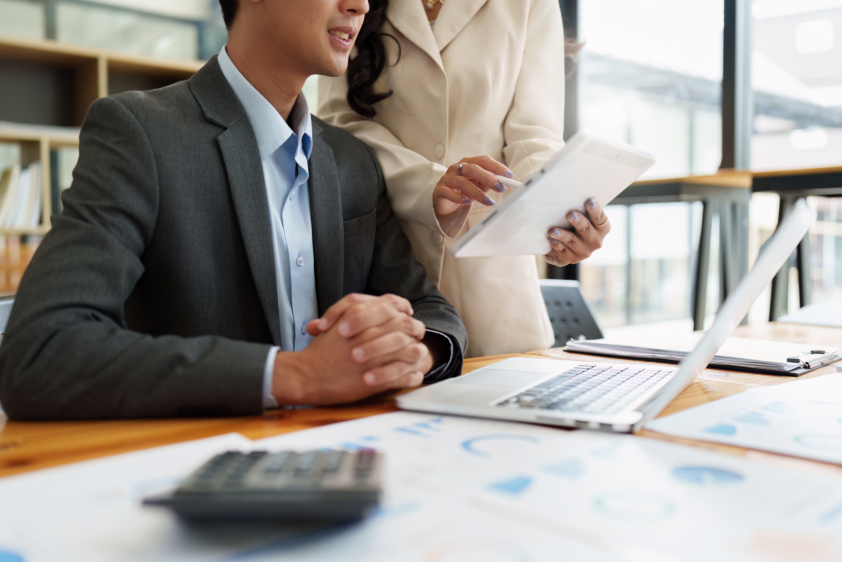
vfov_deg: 37.9
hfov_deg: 54.4
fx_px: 819
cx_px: 421
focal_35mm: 35
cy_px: 281
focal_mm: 35
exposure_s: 1/125
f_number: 2
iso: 200
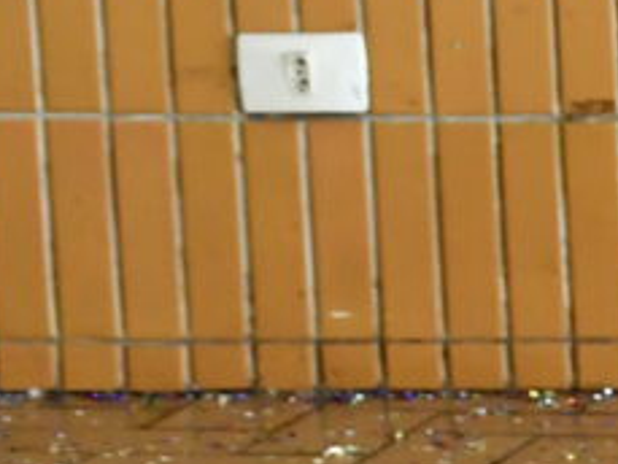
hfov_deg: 4.5
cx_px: 2386
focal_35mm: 411
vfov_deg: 3.6
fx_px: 7341
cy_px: 653
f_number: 4.2
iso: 900
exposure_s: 1/125
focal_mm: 34
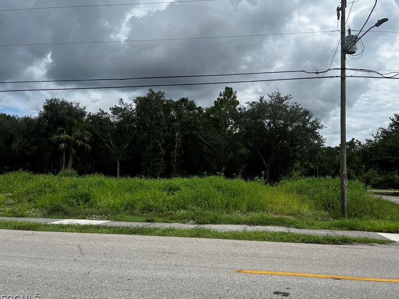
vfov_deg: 48.2
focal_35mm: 29
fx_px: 334
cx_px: 221
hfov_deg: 61.5
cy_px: 142
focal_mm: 5.1
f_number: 1.6
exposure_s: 1/4310
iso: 50
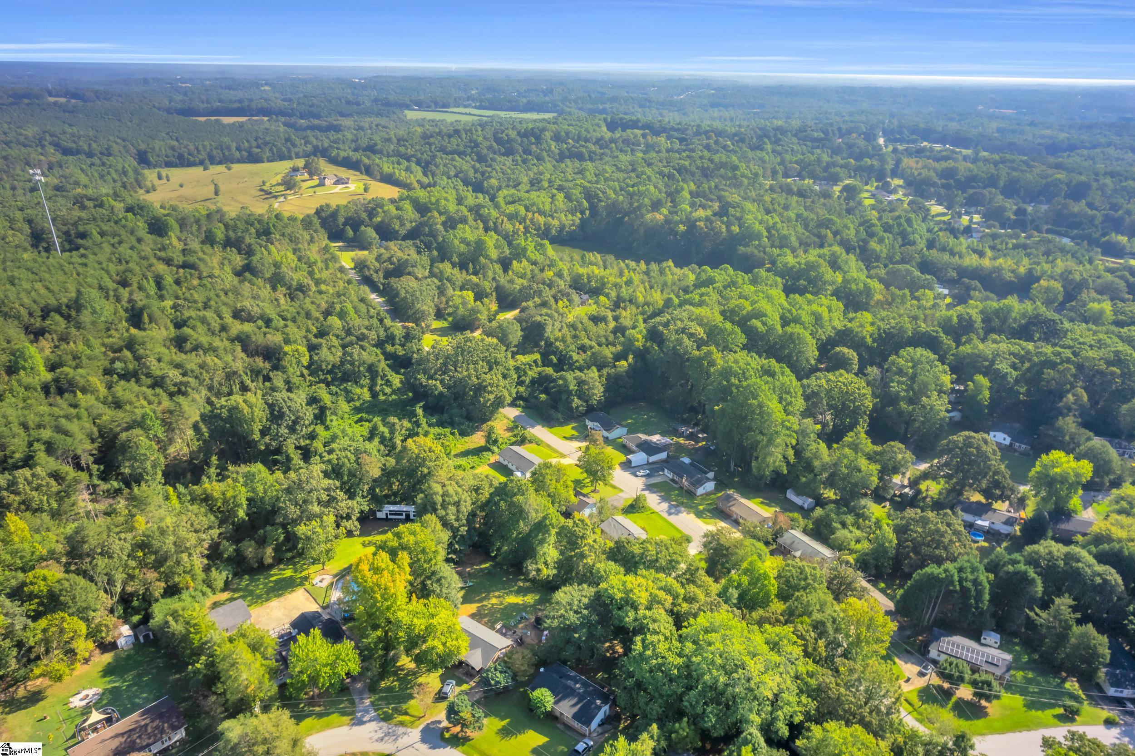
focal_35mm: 22
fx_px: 693
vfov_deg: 57.2
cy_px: 378
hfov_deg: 78.6
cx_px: 568
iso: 100
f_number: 2.8
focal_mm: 8.38
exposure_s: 1/160
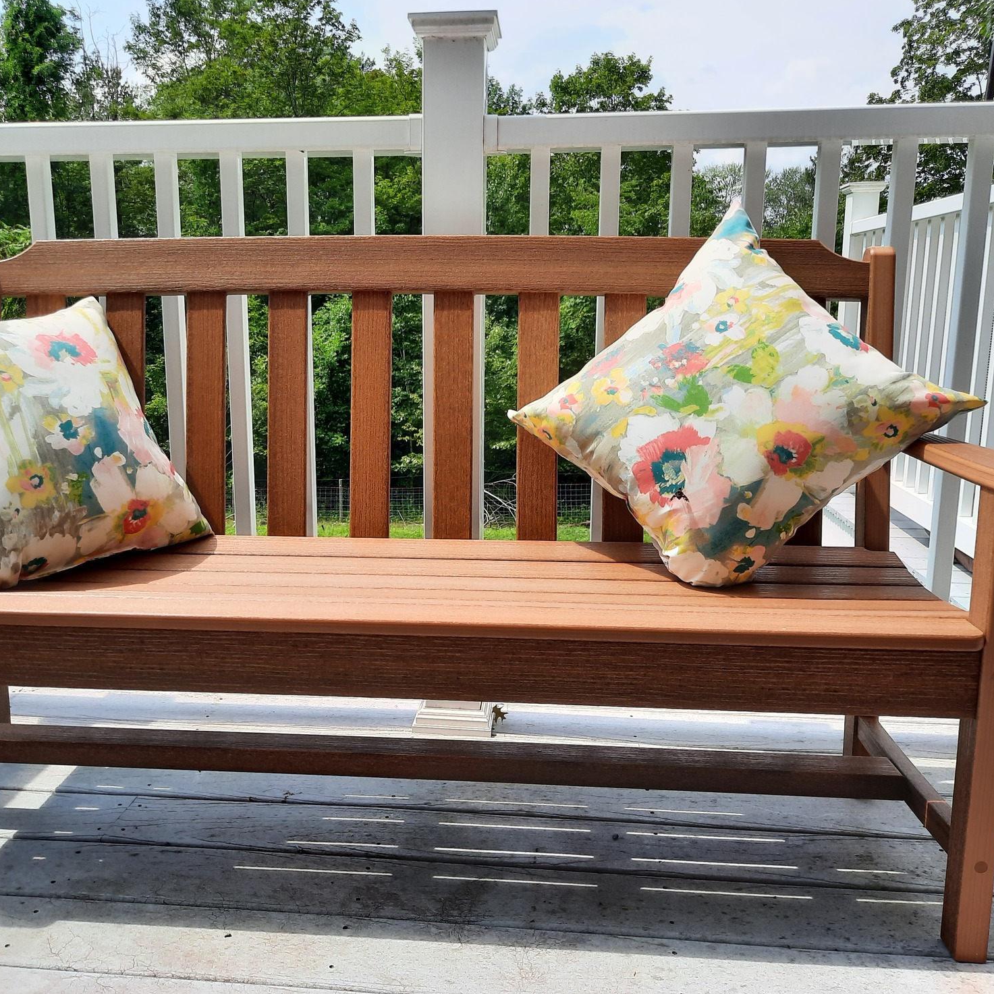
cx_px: 433
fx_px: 975
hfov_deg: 53.9
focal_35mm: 30
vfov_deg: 54.0
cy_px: 491
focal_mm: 4.6
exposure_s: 1/749
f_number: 2
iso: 32
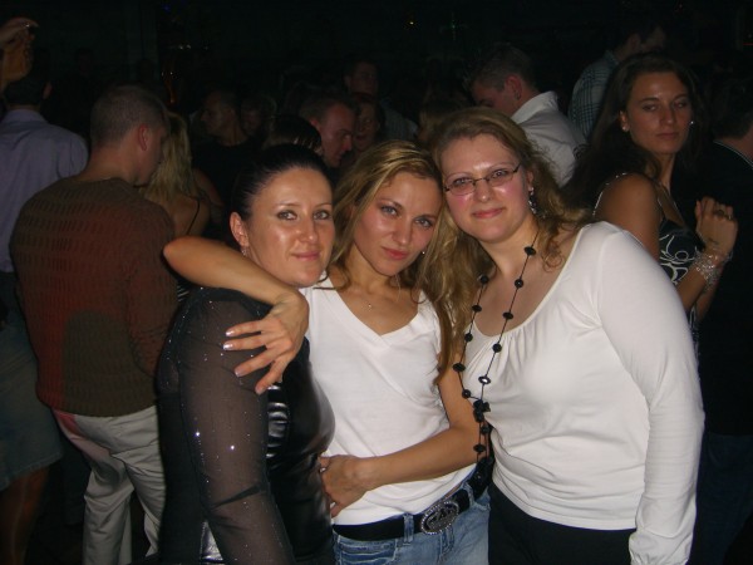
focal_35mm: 38
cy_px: 282
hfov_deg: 49.0
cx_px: 376
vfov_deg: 37.7
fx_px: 827
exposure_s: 1/60
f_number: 2.8
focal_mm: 7.9
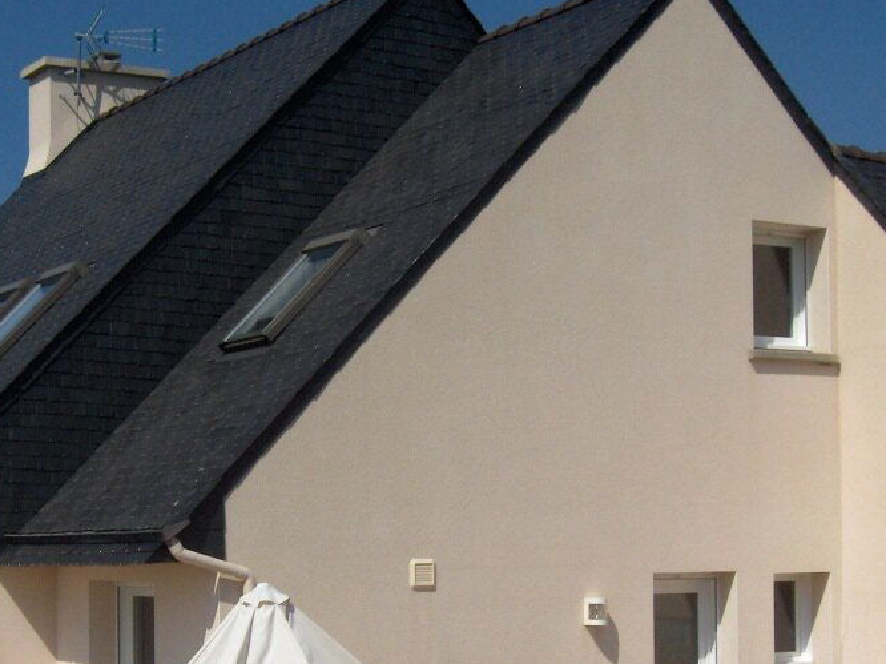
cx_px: 322
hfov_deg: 25.9
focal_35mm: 75
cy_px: 544
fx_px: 1919
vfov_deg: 19.4
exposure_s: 1/2083
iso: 100
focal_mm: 8
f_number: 4.8
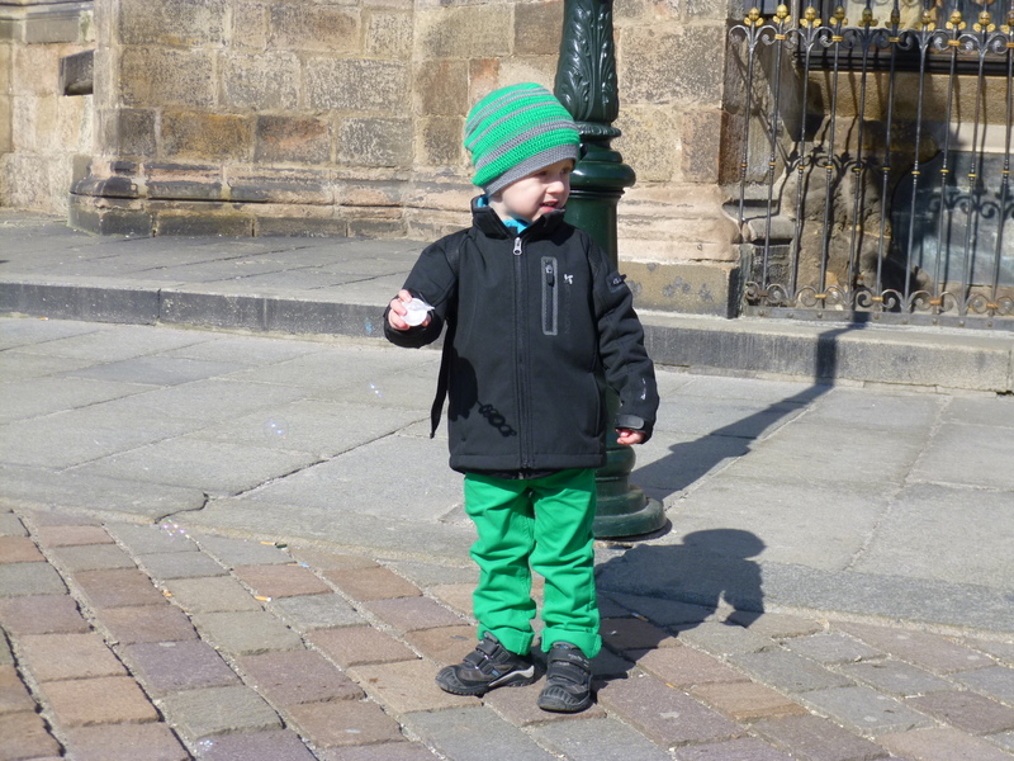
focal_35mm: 52
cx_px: 507
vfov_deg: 28.0
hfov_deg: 36.8
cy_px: 380
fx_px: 1523
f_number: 4.1
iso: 100
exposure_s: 1/500
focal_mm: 9.2
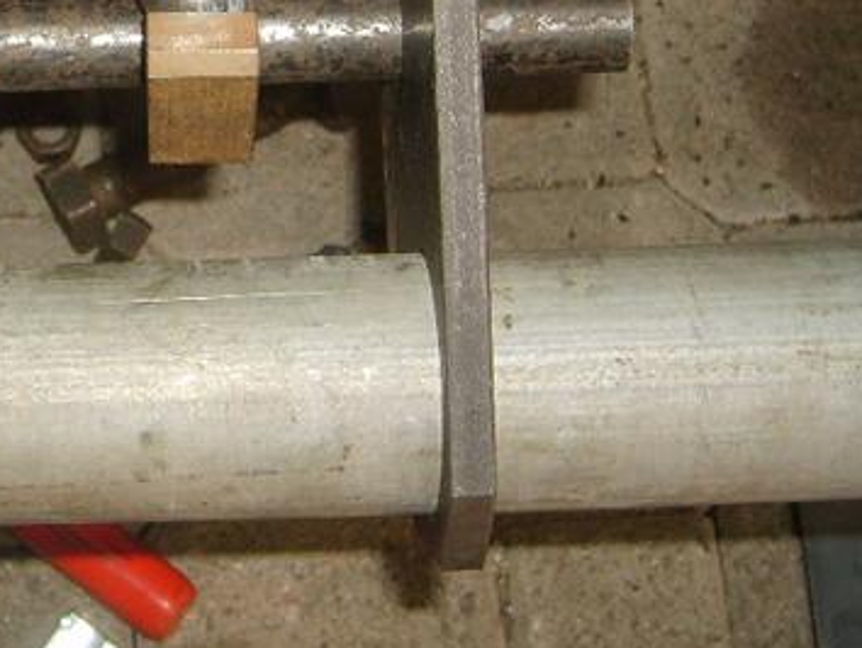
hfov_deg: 24.0
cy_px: 63
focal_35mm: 79
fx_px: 1969
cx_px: 90
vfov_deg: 18.4
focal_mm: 5.8
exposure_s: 1/45
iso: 100
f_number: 2.8
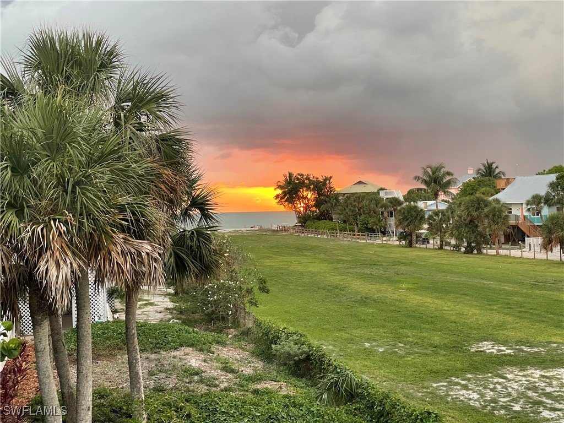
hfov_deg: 36.8
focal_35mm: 52
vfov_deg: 28.0
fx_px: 847
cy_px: 212
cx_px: 282
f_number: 2
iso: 200
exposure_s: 1/99
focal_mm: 6
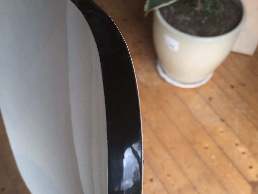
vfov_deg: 35.2
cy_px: 164
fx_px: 291
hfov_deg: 47.9
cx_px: 129
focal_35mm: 39
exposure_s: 1/100
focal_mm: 4.15
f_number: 2.2
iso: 40
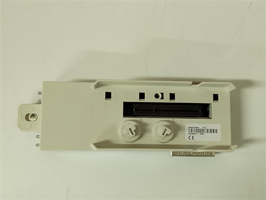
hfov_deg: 41.2
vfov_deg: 31.5
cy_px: 100
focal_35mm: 46
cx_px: 133
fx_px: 353
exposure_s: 1/100
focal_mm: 5.52
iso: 2053
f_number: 1.9
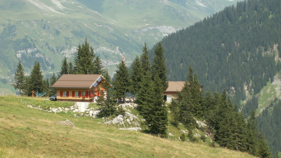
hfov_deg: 21.8
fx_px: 730
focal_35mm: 98
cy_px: 75
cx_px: 141
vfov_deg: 12.4
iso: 50
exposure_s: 1/160
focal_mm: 14.89
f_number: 6.3
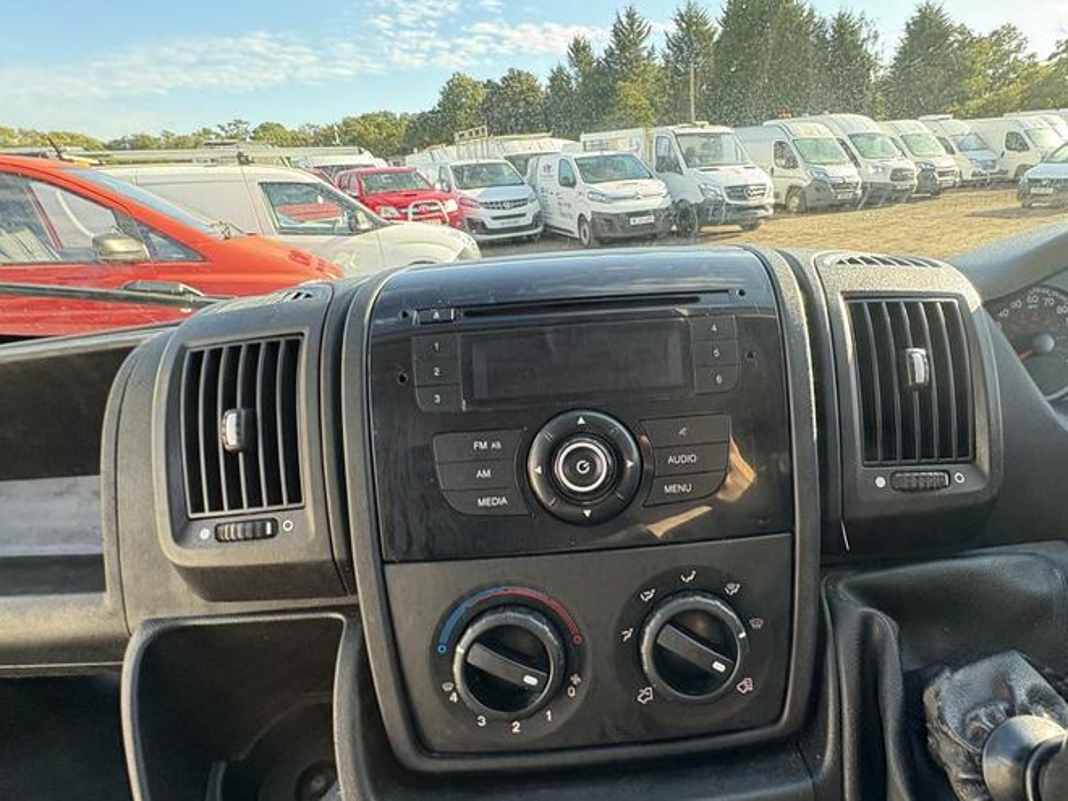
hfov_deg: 83.8
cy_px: 432
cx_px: 631
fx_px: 586
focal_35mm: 19
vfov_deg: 68.6
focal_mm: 2.22
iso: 125
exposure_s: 1/99
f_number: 2.2
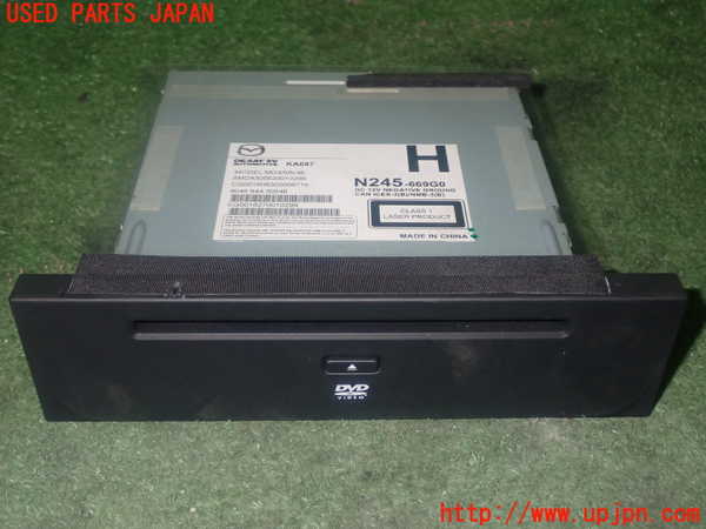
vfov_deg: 32.9
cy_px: 264
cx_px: 353
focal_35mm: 44
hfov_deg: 42.9
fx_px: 897
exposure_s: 1/40
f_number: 9
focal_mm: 7.84
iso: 500
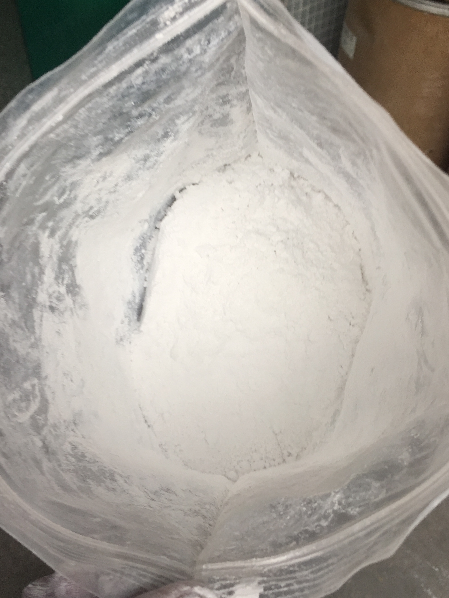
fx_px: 640
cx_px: 243
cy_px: 306
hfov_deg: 38.6
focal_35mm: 37
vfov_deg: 50.1
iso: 50
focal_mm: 4.15
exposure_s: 1/100
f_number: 2.2
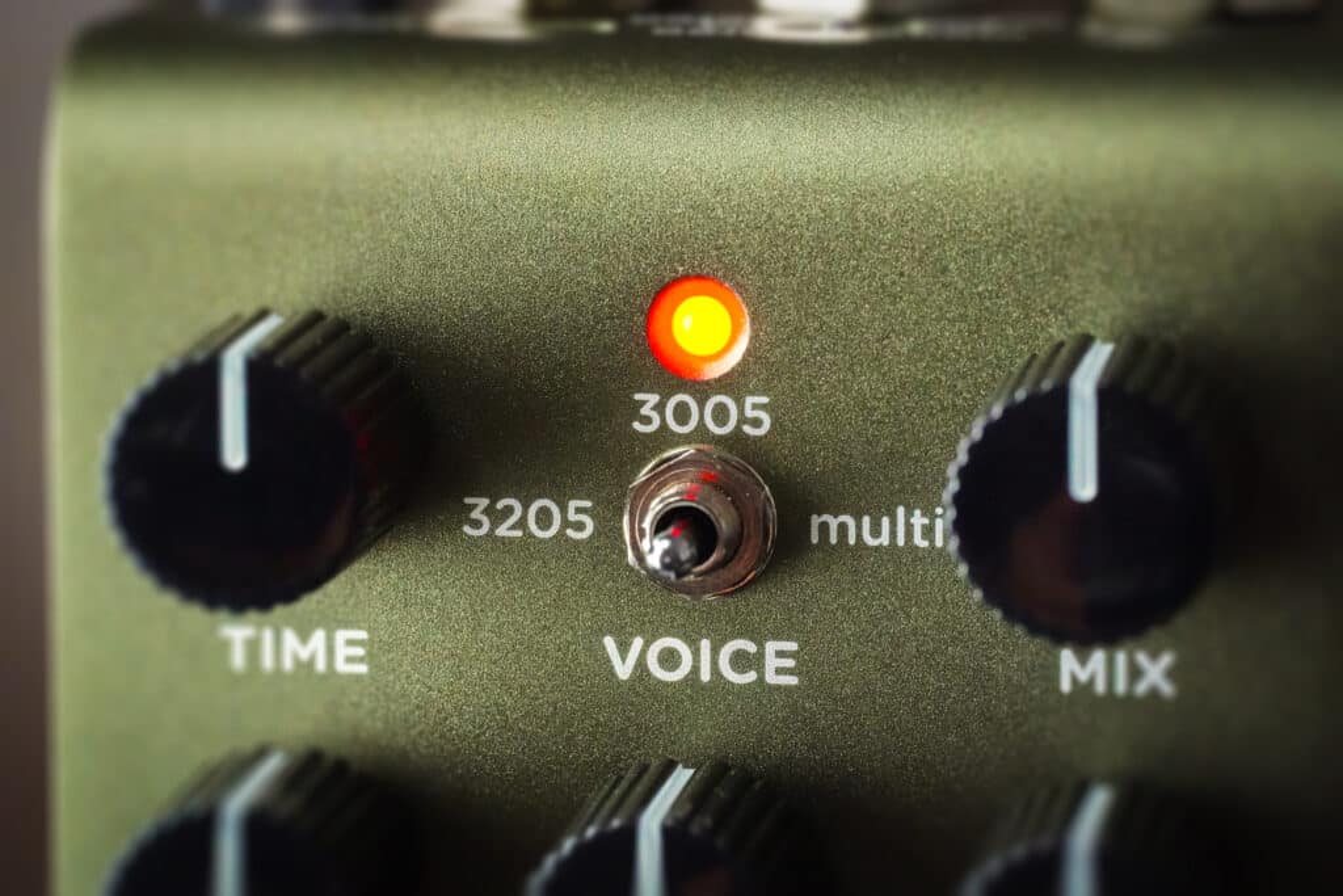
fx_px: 3917
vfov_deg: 13.0
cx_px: 672
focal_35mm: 105
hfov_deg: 19.5
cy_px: 448
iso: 32000
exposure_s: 1/125
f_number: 11
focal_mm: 105
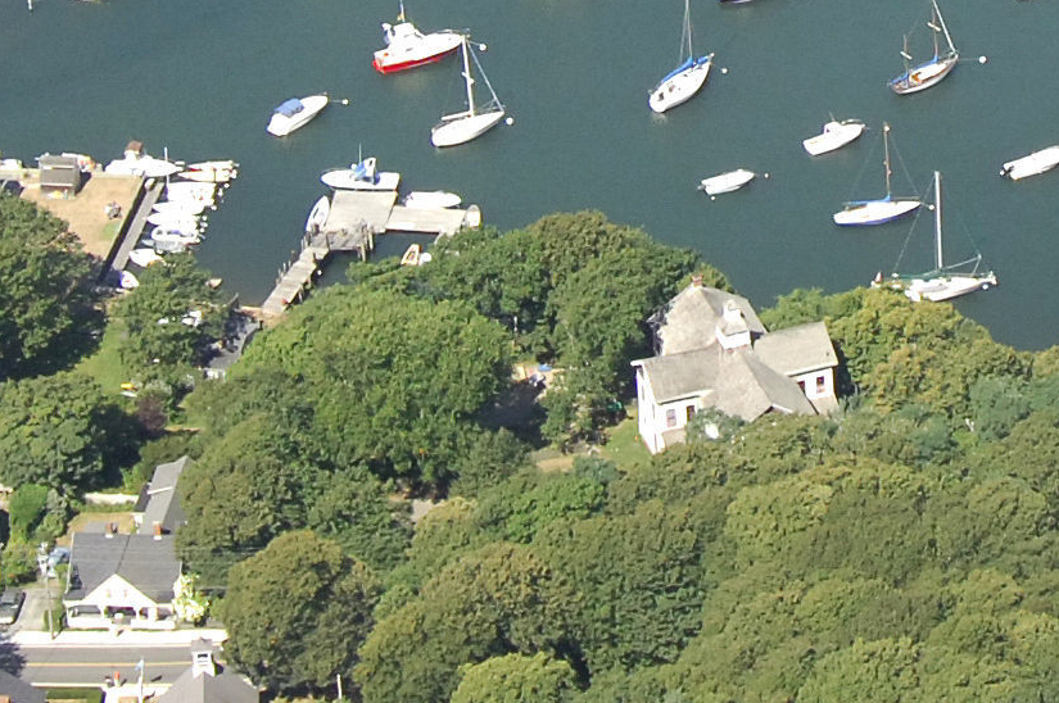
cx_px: 838
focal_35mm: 187
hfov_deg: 11.0
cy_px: -169
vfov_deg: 7.3
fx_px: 5494
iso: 400
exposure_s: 1/1000
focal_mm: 24
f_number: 5.6
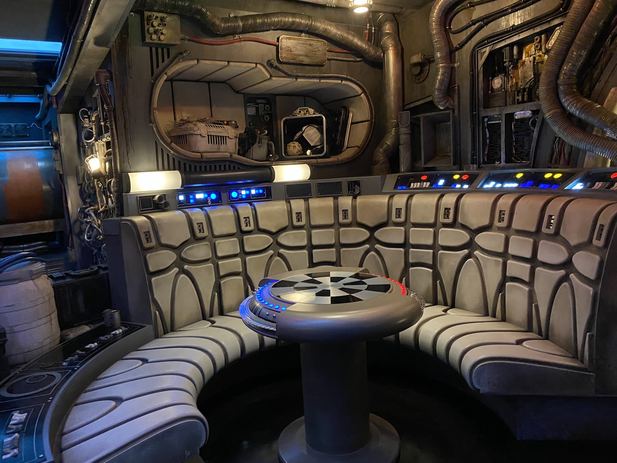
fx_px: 463
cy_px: 232
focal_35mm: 26
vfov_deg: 53.1
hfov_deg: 67.3
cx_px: 308
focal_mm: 4.25
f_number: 1.8
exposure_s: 1/30
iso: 800
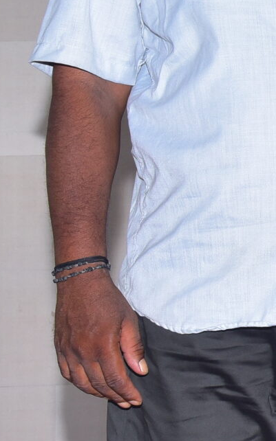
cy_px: 101
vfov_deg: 11.7
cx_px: 849
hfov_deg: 6.6
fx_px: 2155
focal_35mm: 179
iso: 800
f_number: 11
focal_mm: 44
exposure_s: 1/125
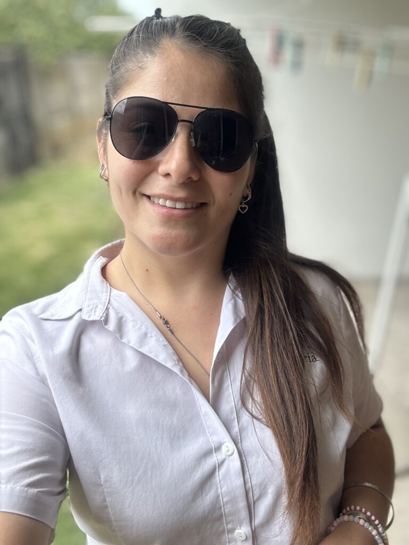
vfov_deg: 60.0
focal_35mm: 30
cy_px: 272
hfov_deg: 46.8
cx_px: 204
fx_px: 473
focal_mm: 2.69
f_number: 1.9
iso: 25
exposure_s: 1/210
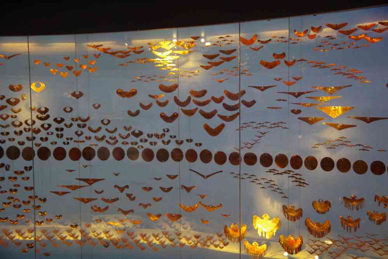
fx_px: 528
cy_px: 130
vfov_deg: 27.5
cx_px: 194
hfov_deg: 40.3
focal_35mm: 49
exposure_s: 1/20
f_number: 4
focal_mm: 32.5
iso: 3200
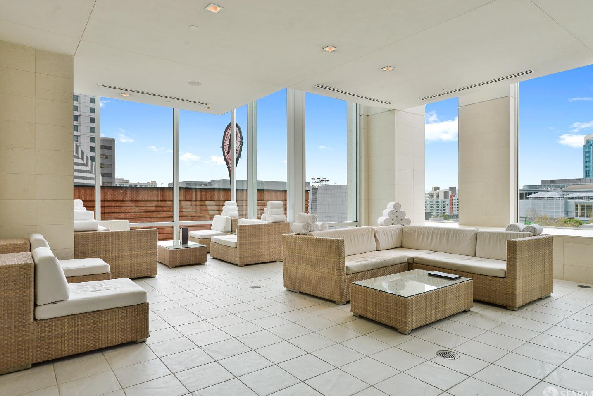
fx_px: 379
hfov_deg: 76.1
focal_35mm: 23
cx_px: 298
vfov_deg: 55.1
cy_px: 197
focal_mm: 22
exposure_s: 1/160
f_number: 8
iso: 400
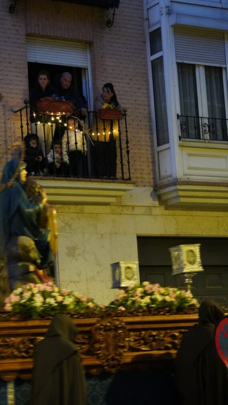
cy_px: 195
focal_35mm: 99
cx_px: 80
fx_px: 1060
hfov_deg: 12.3
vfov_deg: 21.7
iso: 6400
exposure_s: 1/20
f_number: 4.5
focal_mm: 55
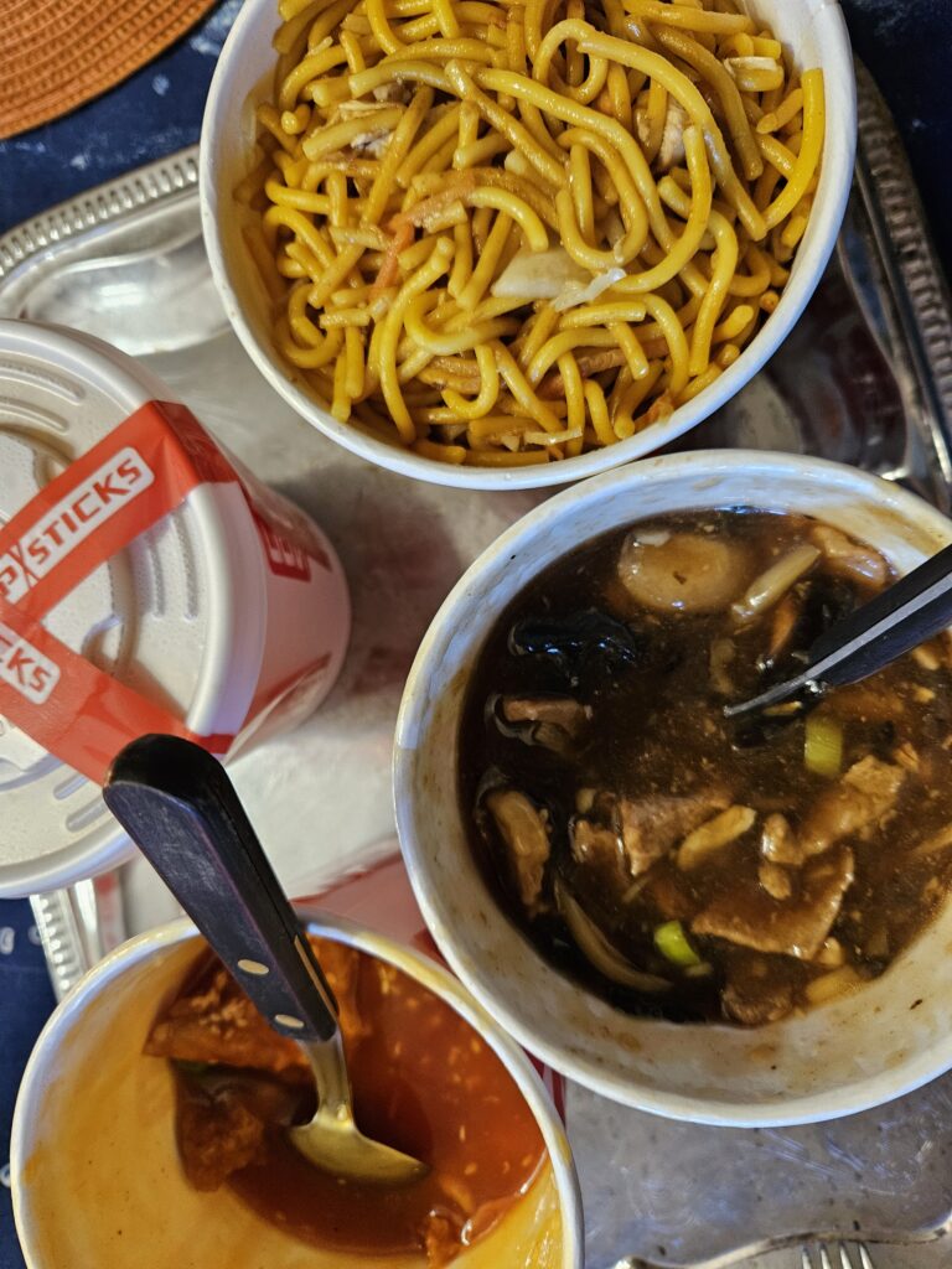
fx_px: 843
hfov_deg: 58.9
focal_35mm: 23
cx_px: 476
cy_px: 634
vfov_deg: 73.9
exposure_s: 1/100
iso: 640
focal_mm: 5.4
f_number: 1.8
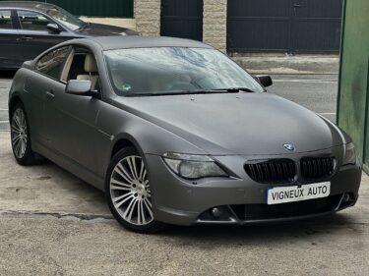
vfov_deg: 19.1
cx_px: 184
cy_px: 138
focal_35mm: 77
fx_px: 821
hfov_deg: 25.3
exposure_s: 1/261
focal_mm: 9
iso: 25
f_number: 2.8
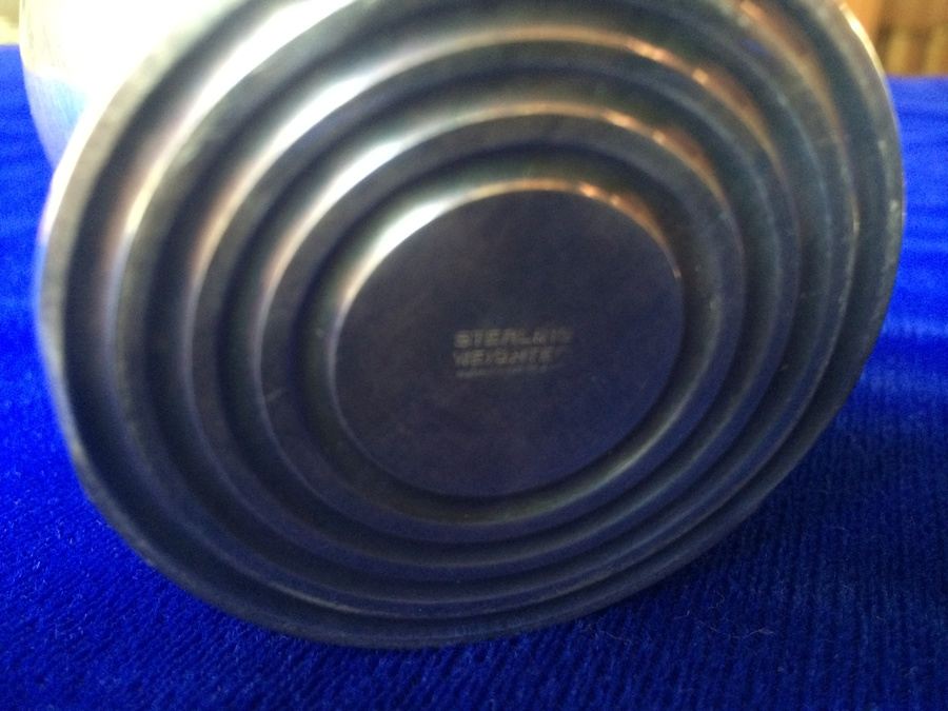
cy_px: 356
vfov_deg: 46.8
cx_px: 474
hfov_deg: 60.0
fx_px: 822
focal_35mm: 30
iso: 320
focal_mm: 4.12
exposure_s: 1/20
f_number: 2.2
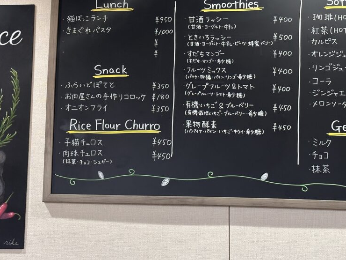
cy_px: 88
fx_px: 830
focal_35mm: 83
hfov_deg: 23.5
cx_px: 154
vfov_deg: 17.7
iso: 100
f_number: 1.78
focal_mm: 6.86
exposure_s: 1/60
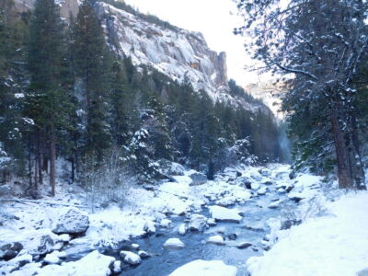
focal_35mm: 30
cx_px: 184
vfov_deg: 46.8
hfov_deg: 60.0
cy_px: 138
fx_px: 319
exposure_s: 1/100
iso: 125
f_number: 3.2
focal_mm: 5.3
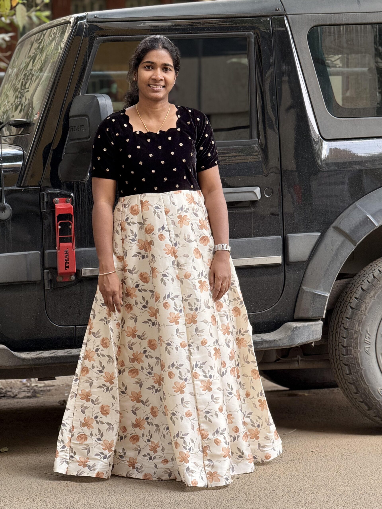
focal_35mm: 120
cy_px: 254
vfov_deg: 16.4
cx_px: 191
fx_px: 1766
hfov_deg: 12.3
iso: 80
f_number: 2.8
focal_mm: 15.66
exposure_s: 1/99
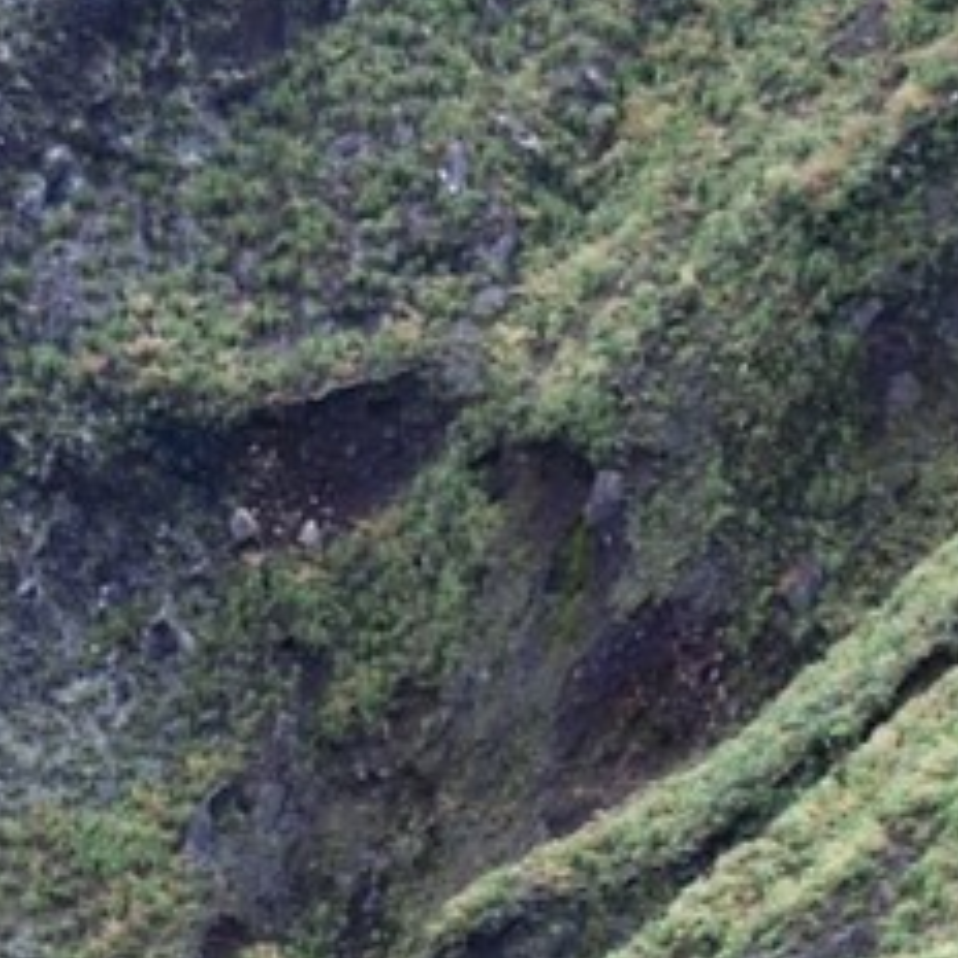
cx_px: 1631
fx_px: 12650
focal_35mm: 404
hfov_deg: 4.3
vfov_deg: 3.9
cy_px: 4904
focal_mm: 46
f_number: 9
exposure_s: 1/60
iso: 200
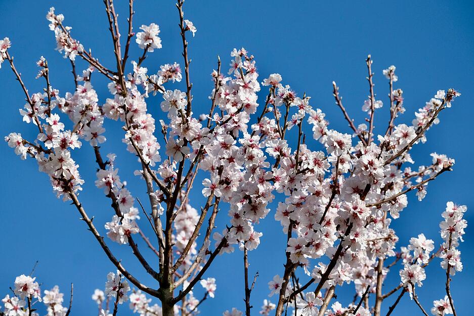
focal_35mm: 105
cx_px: 237
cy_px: 158
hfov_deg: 19.5
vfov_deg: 13.0
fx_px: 1383
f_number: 6.4
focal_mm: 70
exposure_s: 1/6000
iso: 1600
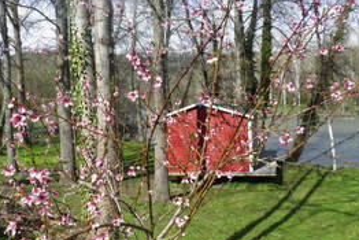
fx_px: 399
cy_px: 92
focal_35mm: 40
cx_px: 152
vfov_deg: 33.3
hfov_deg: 48.3
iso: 50
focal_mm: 4.9
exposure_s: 1/200
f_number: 5.7
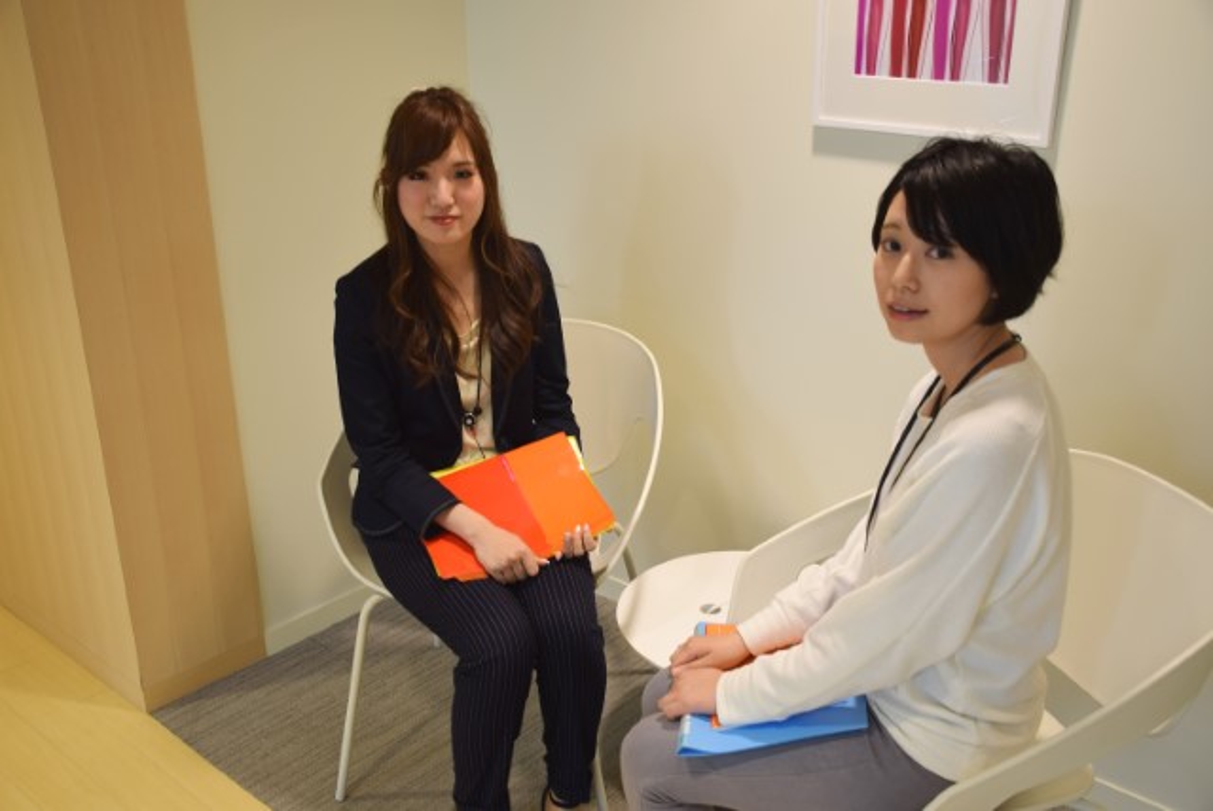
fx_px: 1163
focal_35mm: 34
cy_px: 406
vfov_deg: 38.4
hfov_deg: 55.1
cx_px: 606
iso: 100
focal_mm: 23
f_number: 3.8
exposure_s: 1/10
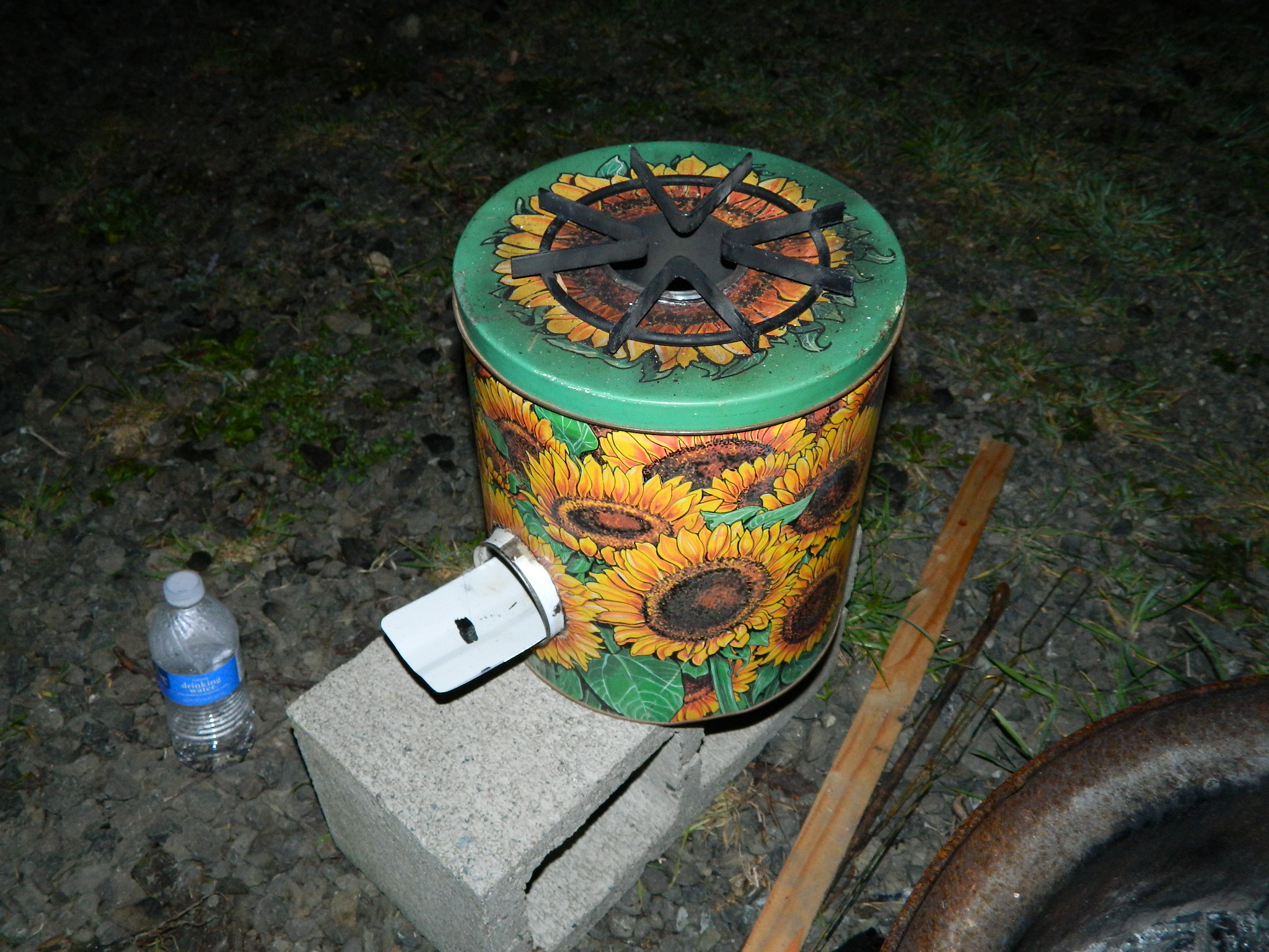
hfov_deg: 58.4
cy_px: 476
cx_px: 634
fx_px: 1136
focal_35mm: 31
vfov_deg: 45.4
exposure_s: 1/40
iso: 200
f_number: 3.2
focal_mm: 5.6
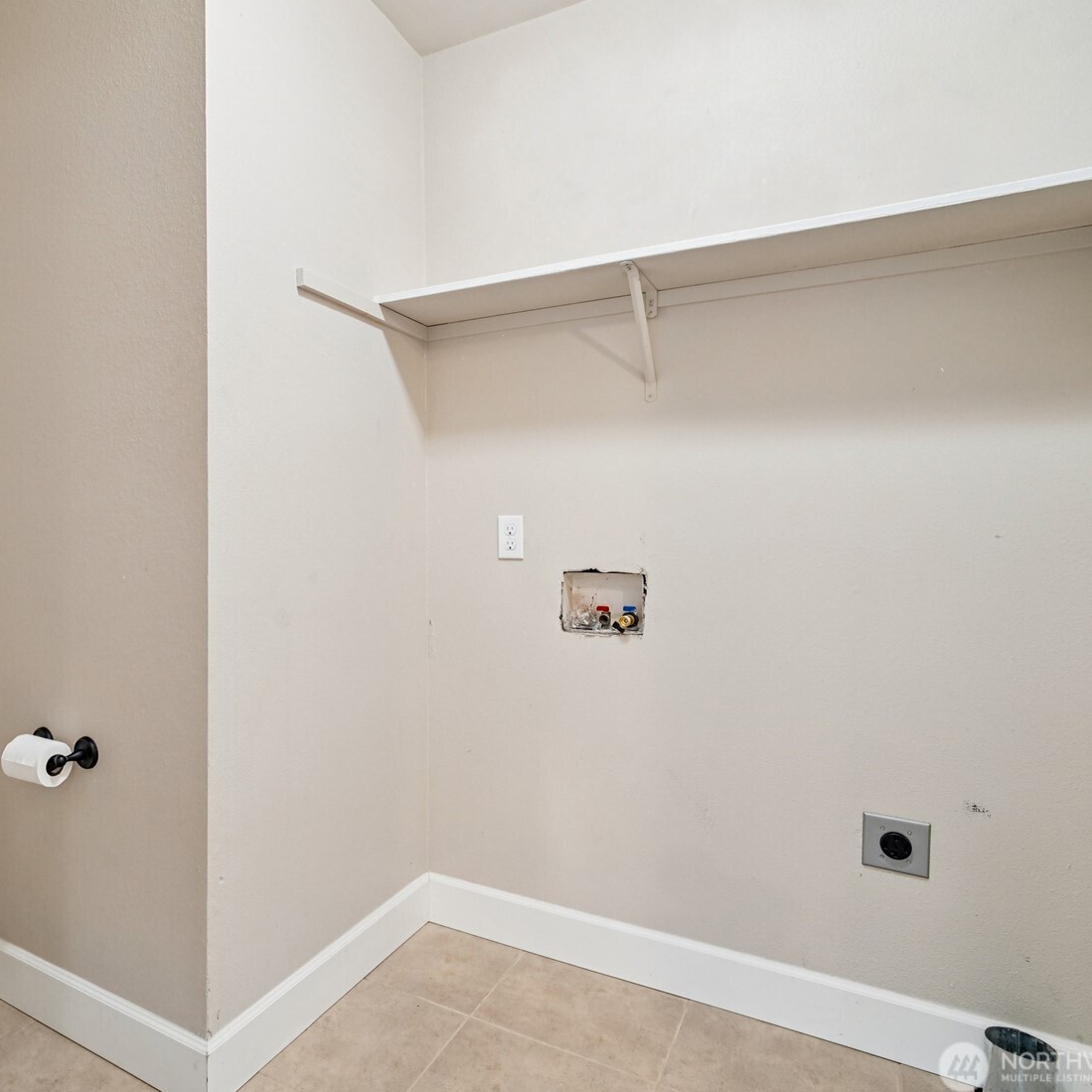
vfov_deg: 72.1
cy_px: 543
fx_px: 749
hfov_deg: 69.4
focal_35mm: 21
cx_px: 337
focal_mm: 16
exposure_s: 1/15
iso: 1600
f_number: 8
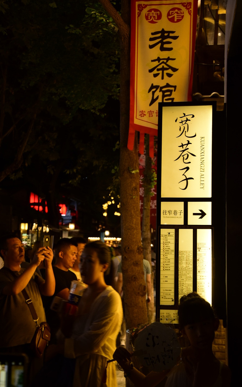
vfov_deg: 34.5
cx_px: 125
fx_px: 623
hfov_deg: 22.0
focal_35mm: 59
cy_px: 194
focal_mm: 38
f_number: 4.5
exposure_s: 1/40
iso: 640
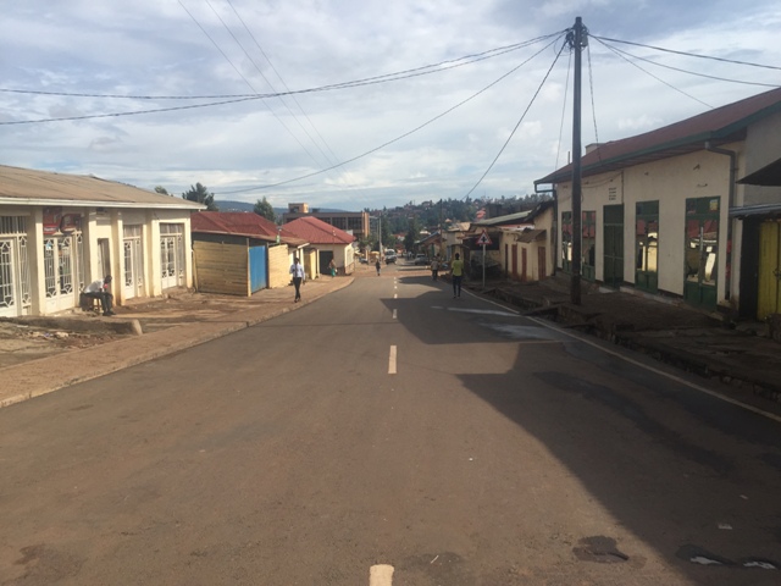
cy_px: 293
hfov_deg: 61.7
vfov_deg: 48.2
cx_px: 390
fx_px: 654
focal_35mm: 29
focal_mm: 4.15
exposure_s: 1/2198
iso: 32
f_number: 2.2
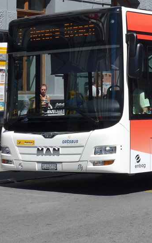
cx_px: 191
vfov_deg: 17.1
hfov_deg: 10.6
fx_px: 802
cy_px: 53
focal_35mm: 121
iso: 80
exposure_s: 1/1300
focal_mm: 10.7
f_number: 3.3
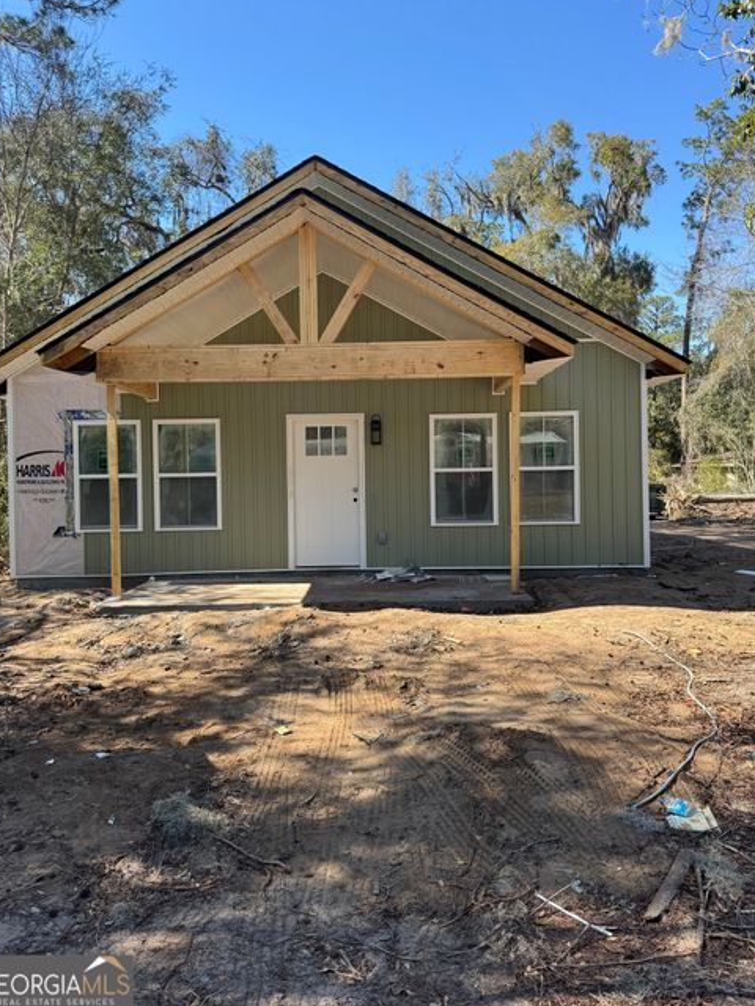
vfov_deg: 69.4
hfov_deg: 54.9
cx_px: 370
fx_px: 727
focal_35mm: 25
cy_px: 483
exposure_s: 1/1215
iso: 80
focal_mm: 6.76
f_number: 1.78
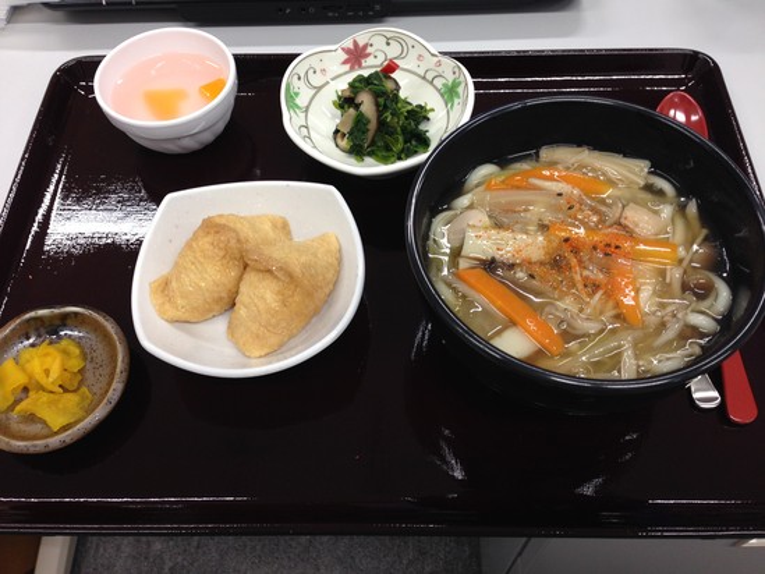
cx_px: 382
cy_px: 287
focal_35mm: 33
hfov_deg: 55.3
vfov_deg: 43.0
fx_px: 729
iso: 50
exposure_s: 1/24
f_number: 2.4
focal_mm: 4.12
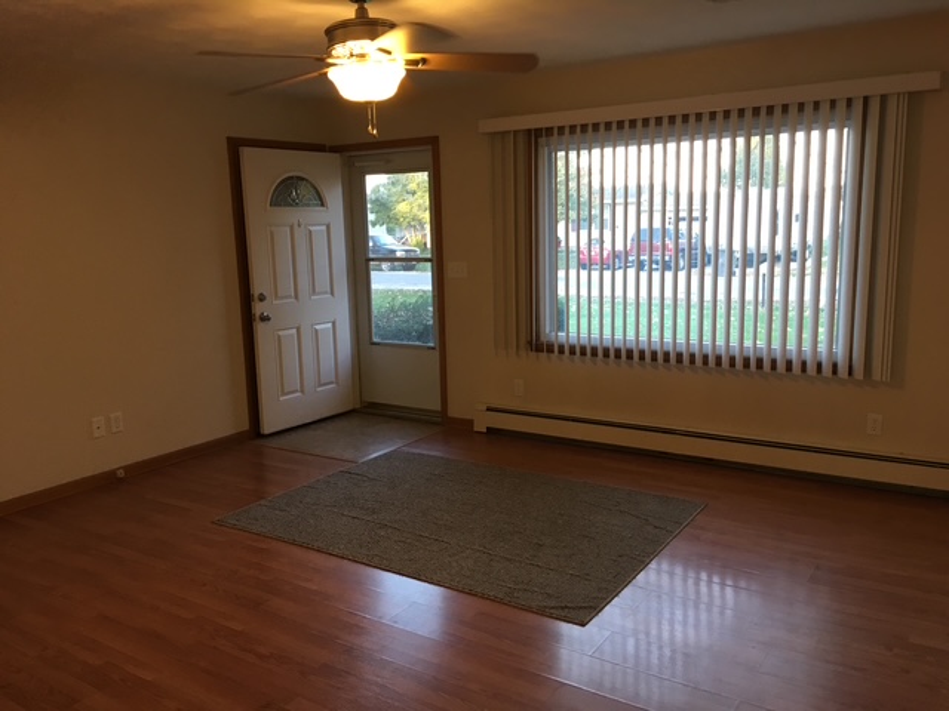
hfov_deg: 61.7
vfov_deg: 48.2
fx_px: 795
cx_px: 474
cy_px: 356
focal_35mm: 29
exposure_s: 1/30
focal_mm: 4.15
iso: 64
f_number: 2.2
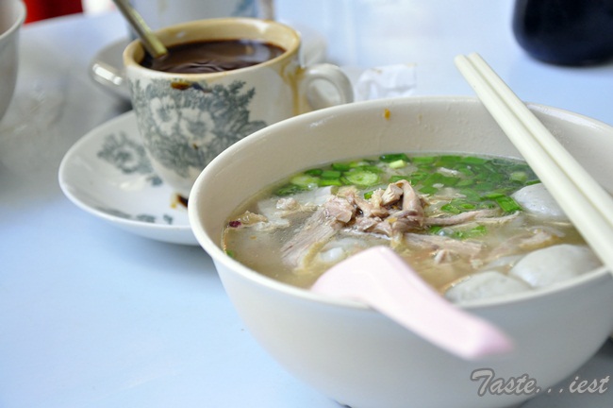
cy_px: 204
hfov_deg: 27.0
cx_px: 306
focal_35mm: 75
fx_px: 1276
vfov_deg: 18.1
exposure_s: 1/160
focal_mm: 50
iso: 1250
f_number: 5.6
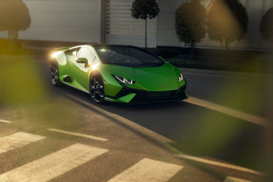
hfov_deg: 39.6
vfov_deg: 27.0
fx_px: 379
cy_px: 91
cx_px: 136
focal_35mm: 50
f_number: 4
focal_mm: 50
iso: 50
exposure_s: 1/80
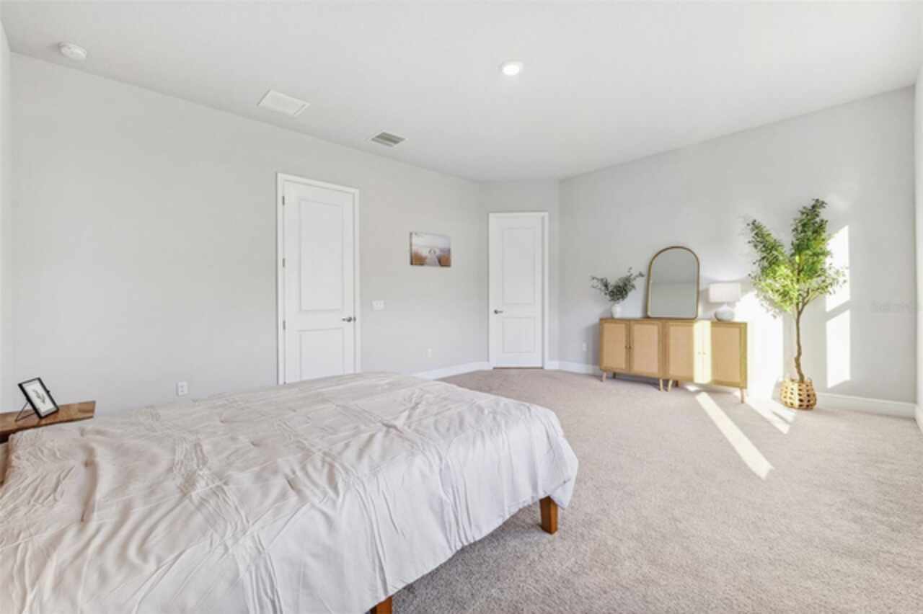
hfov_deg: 104.3
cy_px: 307
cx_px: 462
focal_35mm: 14
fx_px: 359
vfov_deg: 81.1
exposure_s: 1/40
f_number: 8
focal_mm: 14
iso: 400
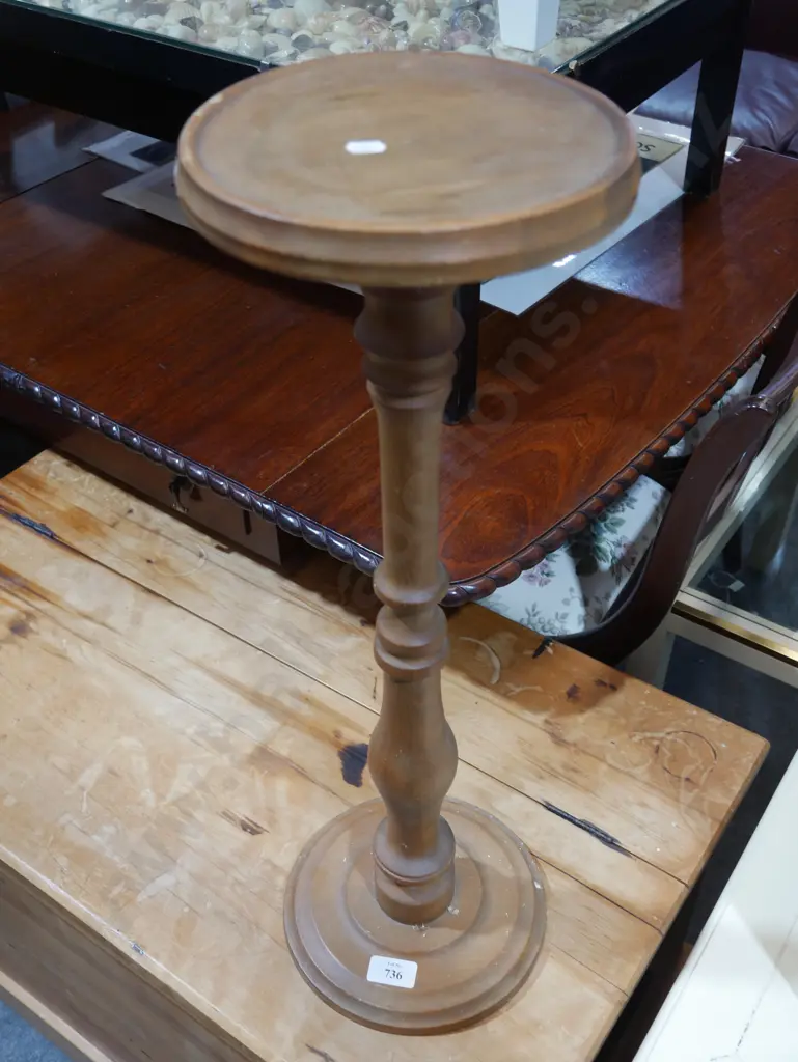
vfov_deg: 51.3
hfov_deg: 39.7
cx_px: 399
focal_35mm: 36
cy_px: 531
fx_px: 1106
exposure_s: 1/60
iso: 500
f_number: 4
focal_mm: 18
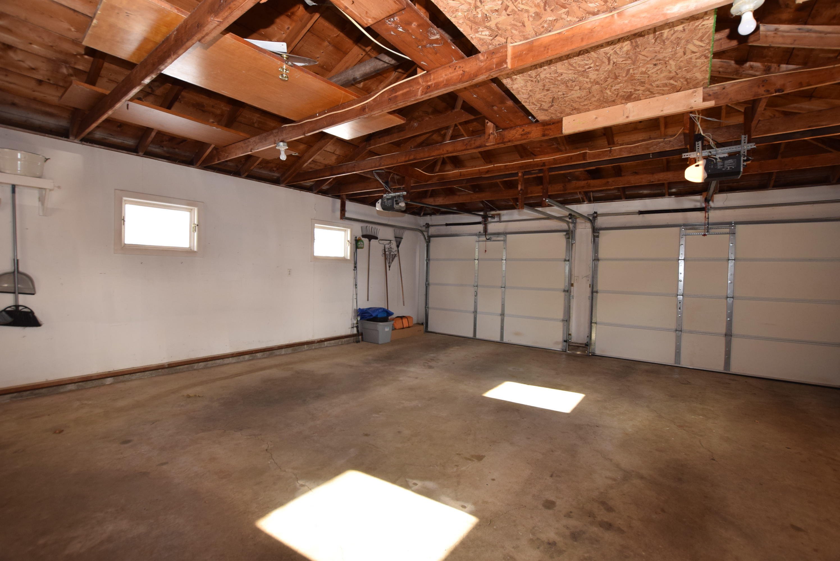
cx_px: 420
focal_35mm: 15
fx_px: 350
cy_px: 280
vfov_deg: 77.4
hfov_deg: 100.3
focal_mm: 10
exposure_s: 1/125
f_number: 5.6
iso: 560
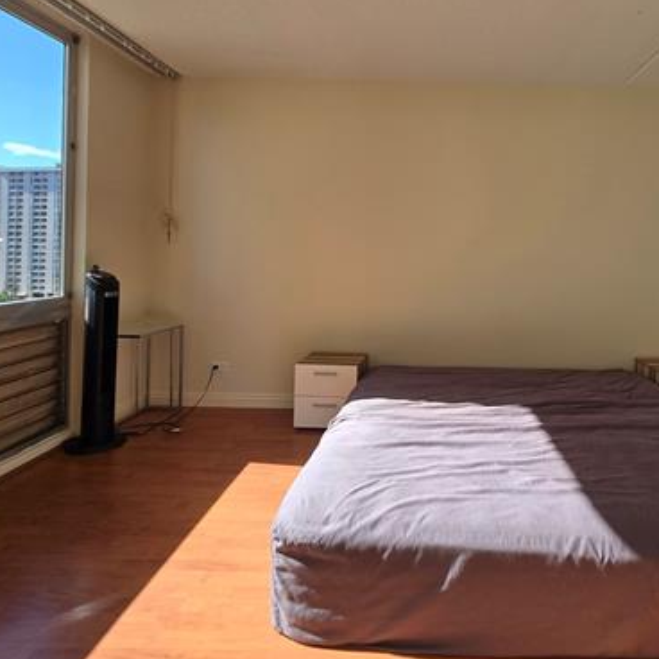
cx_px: 437
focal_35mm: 20
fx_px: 431
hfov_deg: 72.7
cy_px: 249
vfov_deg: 73.6
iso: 50
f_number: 2.2
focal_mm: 2.2
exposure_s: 1/368
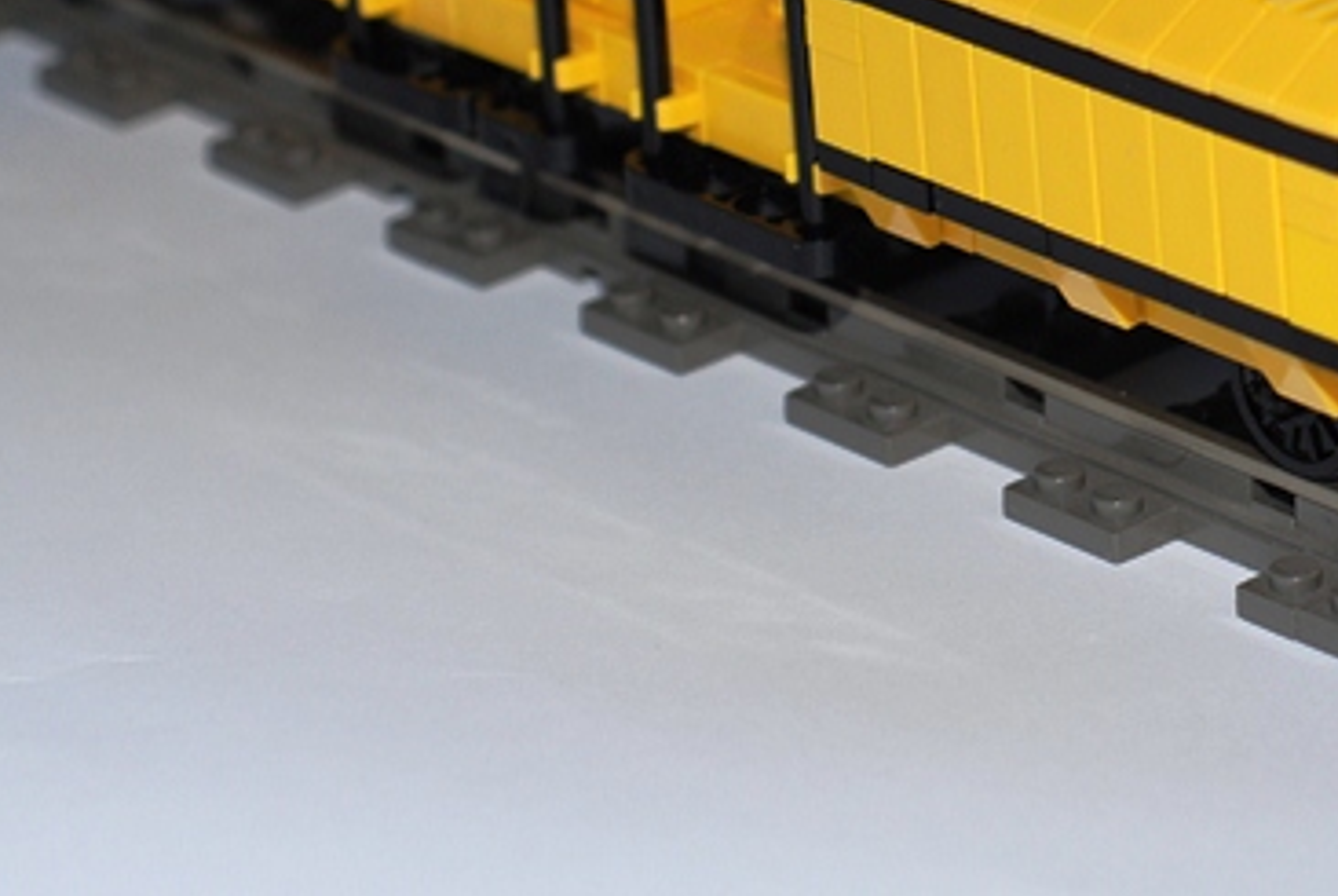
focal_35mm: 164
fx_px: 6103
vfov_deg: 8.3
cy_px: -77
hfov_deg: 12.4
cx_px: 1141
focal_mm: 50
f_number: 5
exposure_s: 1/125
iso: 200
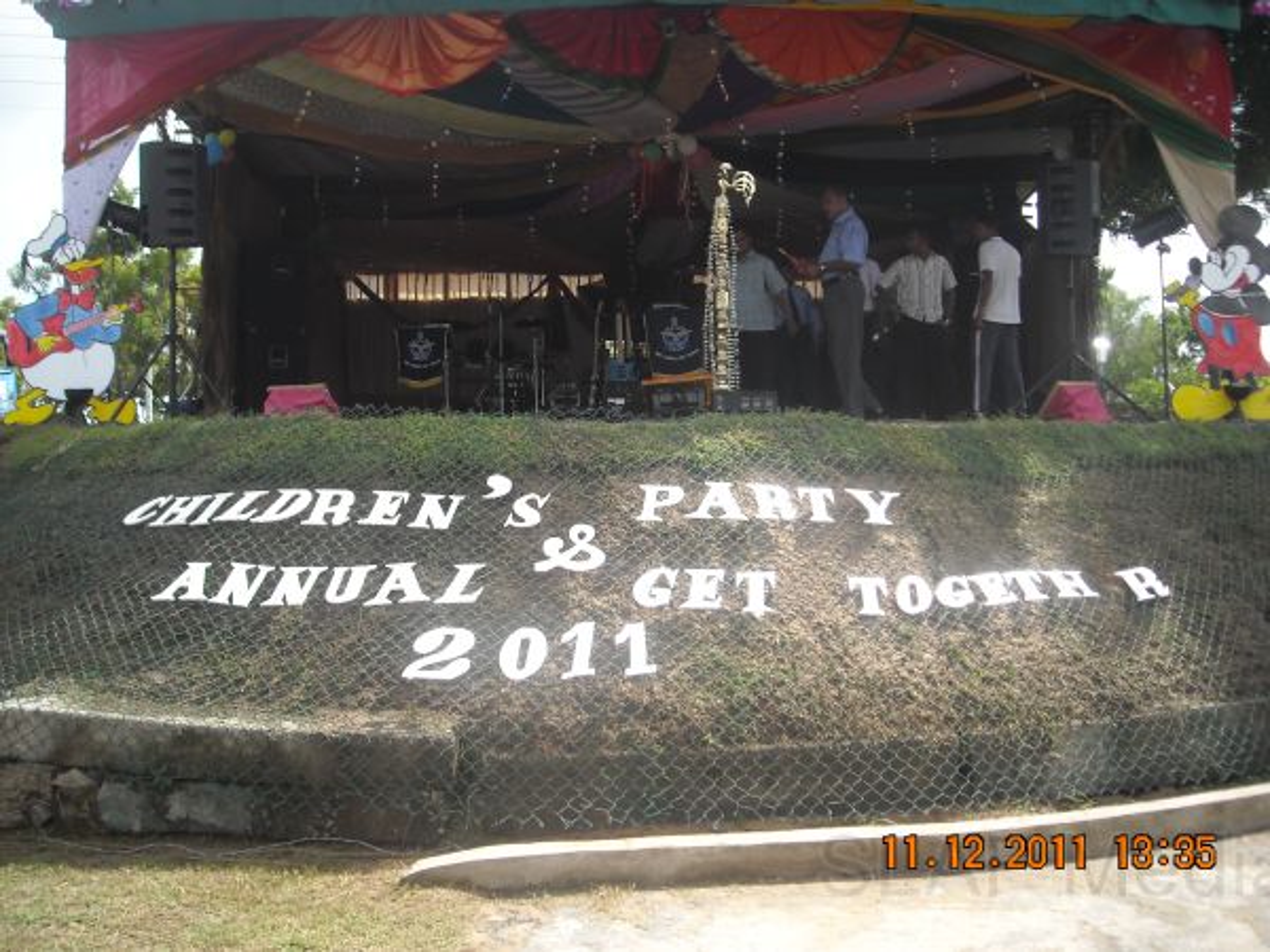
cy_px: 476
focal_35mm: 35
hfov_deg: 52.6
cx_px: 635
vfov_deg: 40.7
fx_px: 1284
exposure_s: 1/148
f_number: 5.6
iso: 64
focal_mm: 5.7
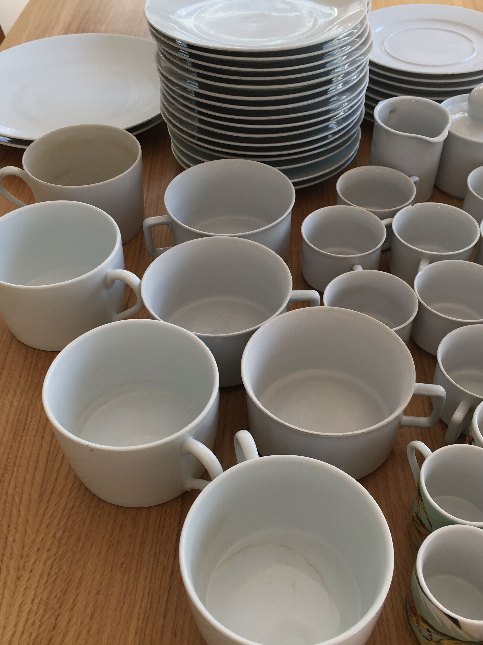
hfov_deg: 38.7
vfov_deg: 50.1
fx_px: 688
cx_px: 240
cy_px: 333
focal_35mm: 37
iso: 25
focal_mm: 4.15
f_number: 2.2
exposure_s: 1/100
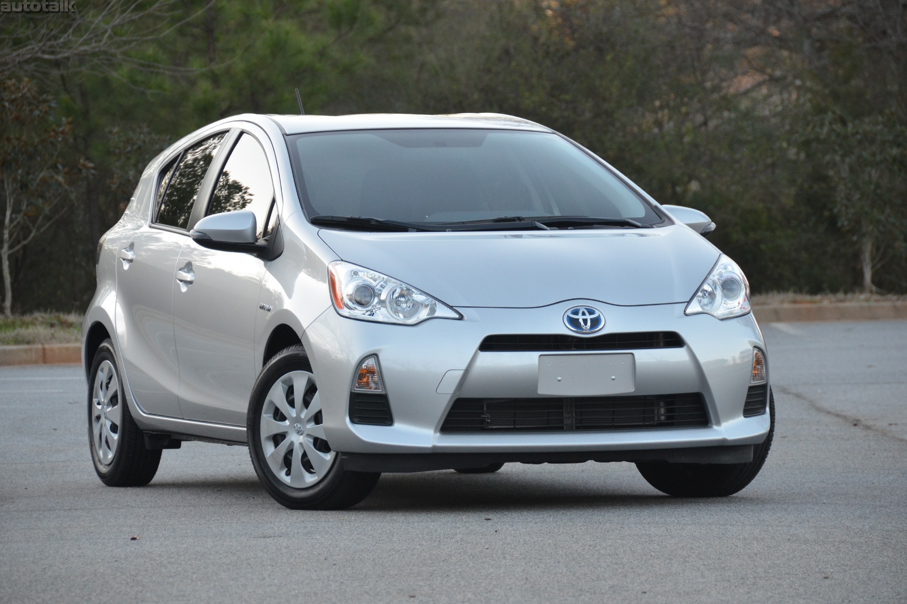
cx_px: 452
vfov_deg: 6.7
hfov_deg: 10.1
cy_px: 301
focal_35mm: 205
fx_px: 5152
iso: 1600
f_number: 5.6
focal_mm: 135
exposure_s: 1/320
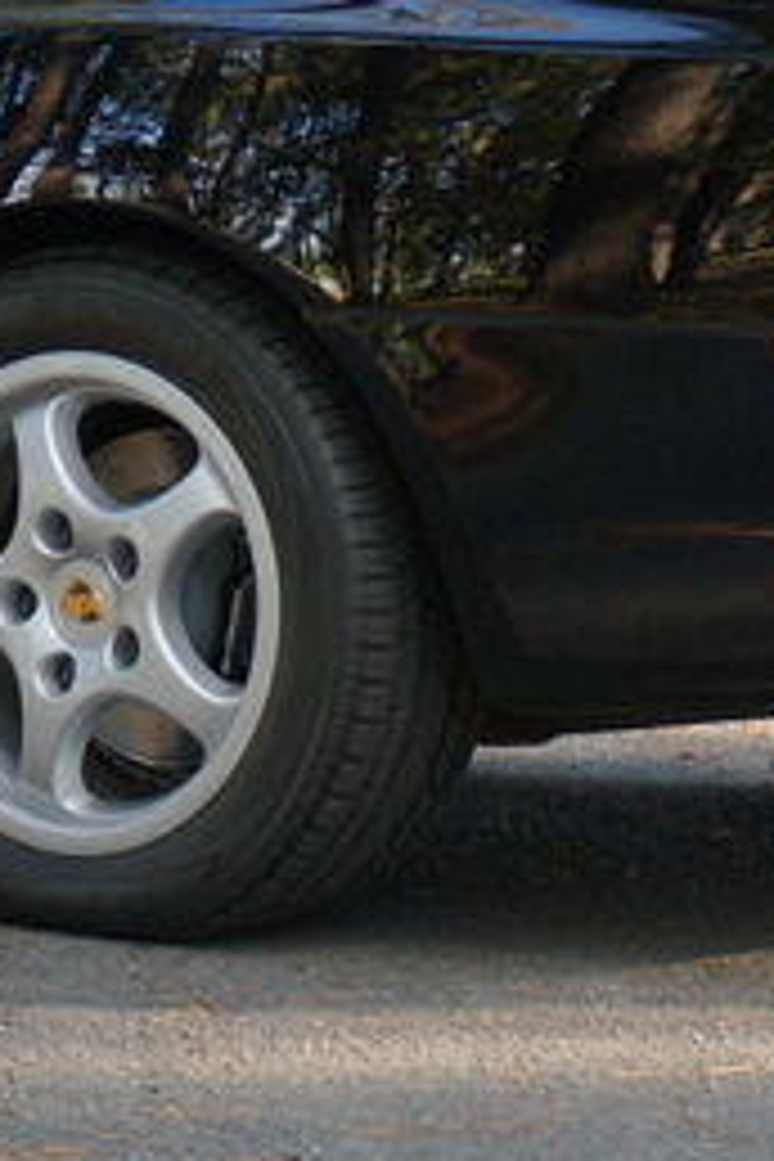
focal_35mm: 297
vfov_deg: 6.9
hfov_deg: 4.6
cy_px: -4
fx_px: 9578
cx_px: -99
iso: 400
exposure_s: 1/160
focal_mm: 50
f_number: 5.6
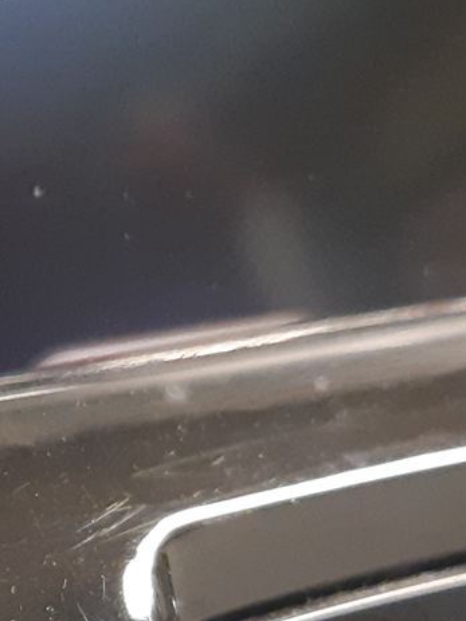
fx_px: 2065
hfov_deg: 12.0
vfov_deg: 16.8
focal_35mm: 115
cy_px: 596
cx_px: -344
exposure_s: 1/25
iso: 250
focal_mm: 3.93
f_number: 1.7
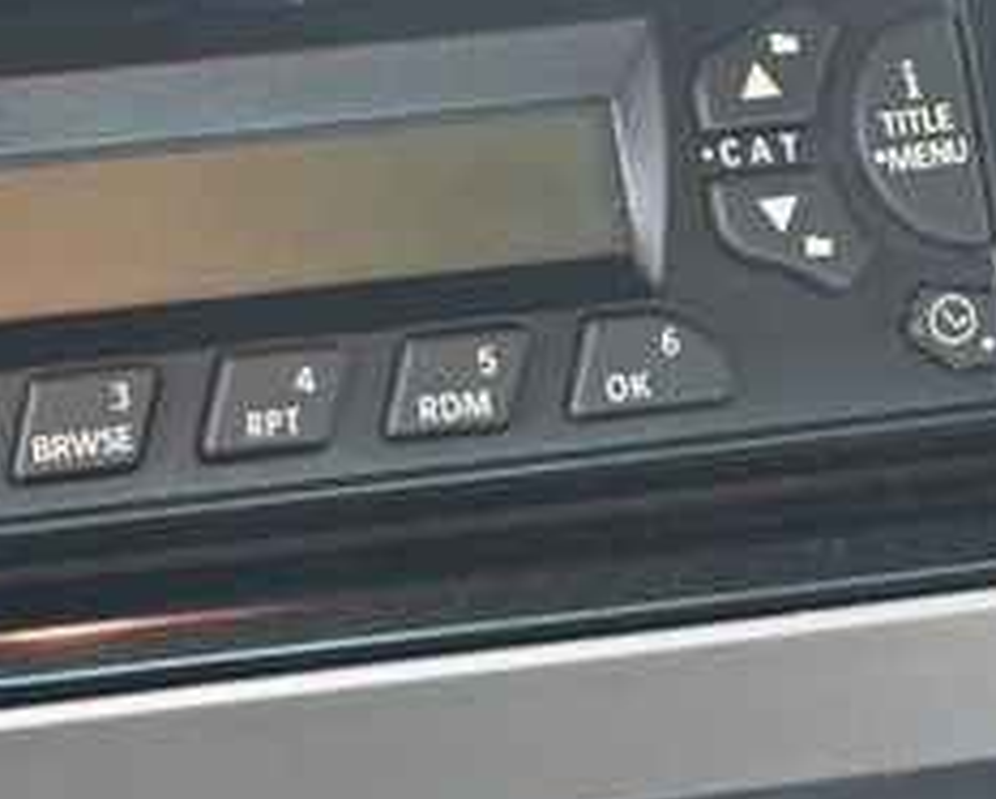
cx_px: 98
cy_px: 320
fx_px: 4781
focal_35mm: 162
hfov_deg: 11.8
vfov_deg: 9.6
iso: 2000
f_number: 5.6
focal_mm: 42
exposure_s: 1/60
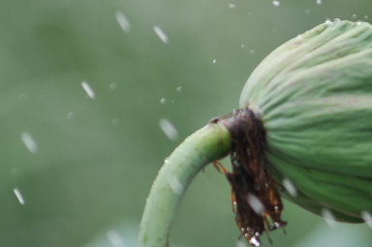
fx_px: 8150
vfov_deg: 1.7
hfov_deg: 2.6
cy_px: 246
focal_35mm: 790
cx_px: 384
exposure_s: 1/640
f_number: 4
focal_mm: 200
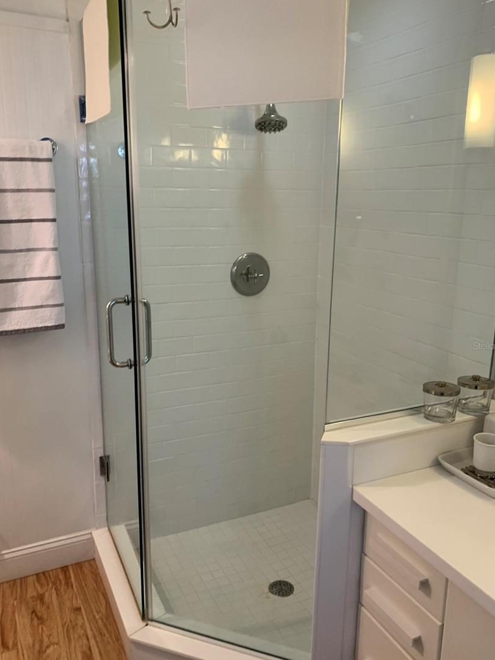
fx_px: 553
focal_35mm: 29
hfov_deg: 48.2
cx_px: 240
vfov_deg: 61.6
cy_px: 345
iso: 160
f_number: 1.8
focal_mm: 4.25
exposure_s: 1/60
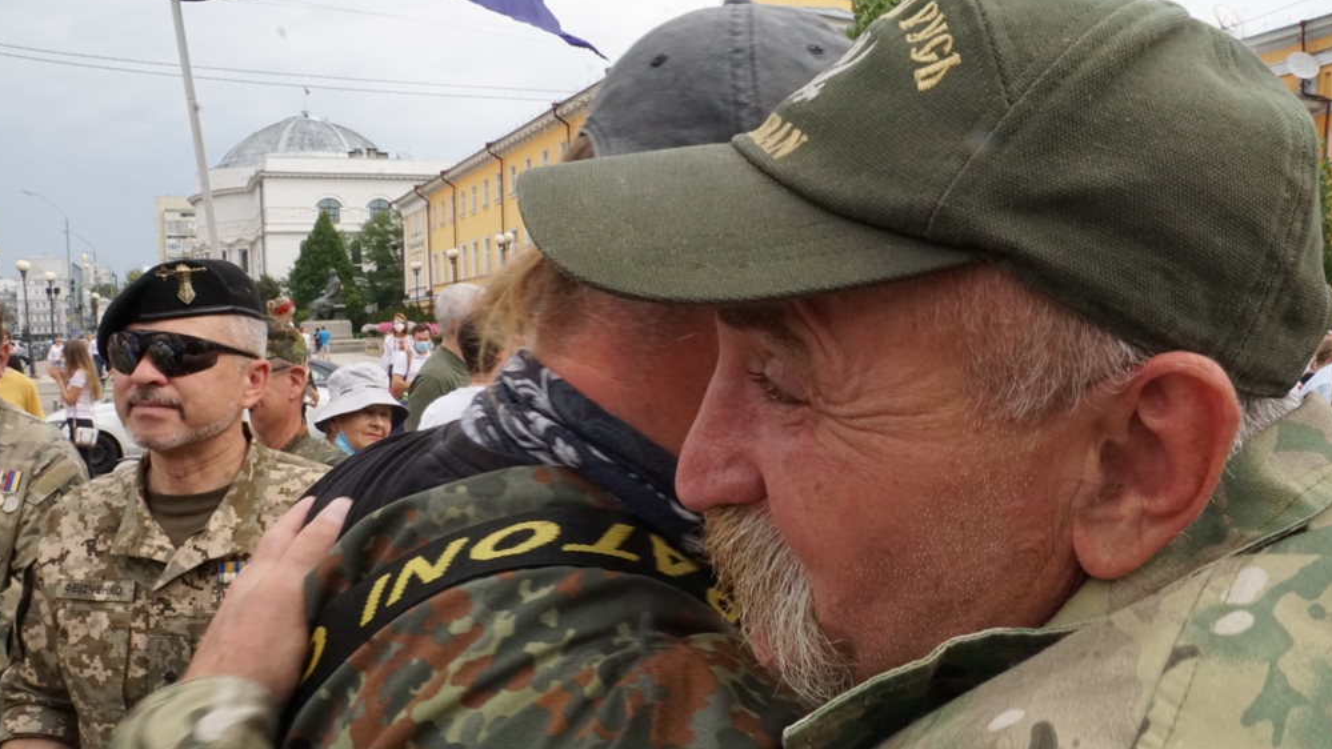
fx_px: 1024
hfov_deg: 66.1
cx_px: 664
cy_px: 416
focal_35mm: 29
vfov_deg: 40.1
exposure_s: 1/200
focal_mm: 18
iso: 1600
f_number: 22
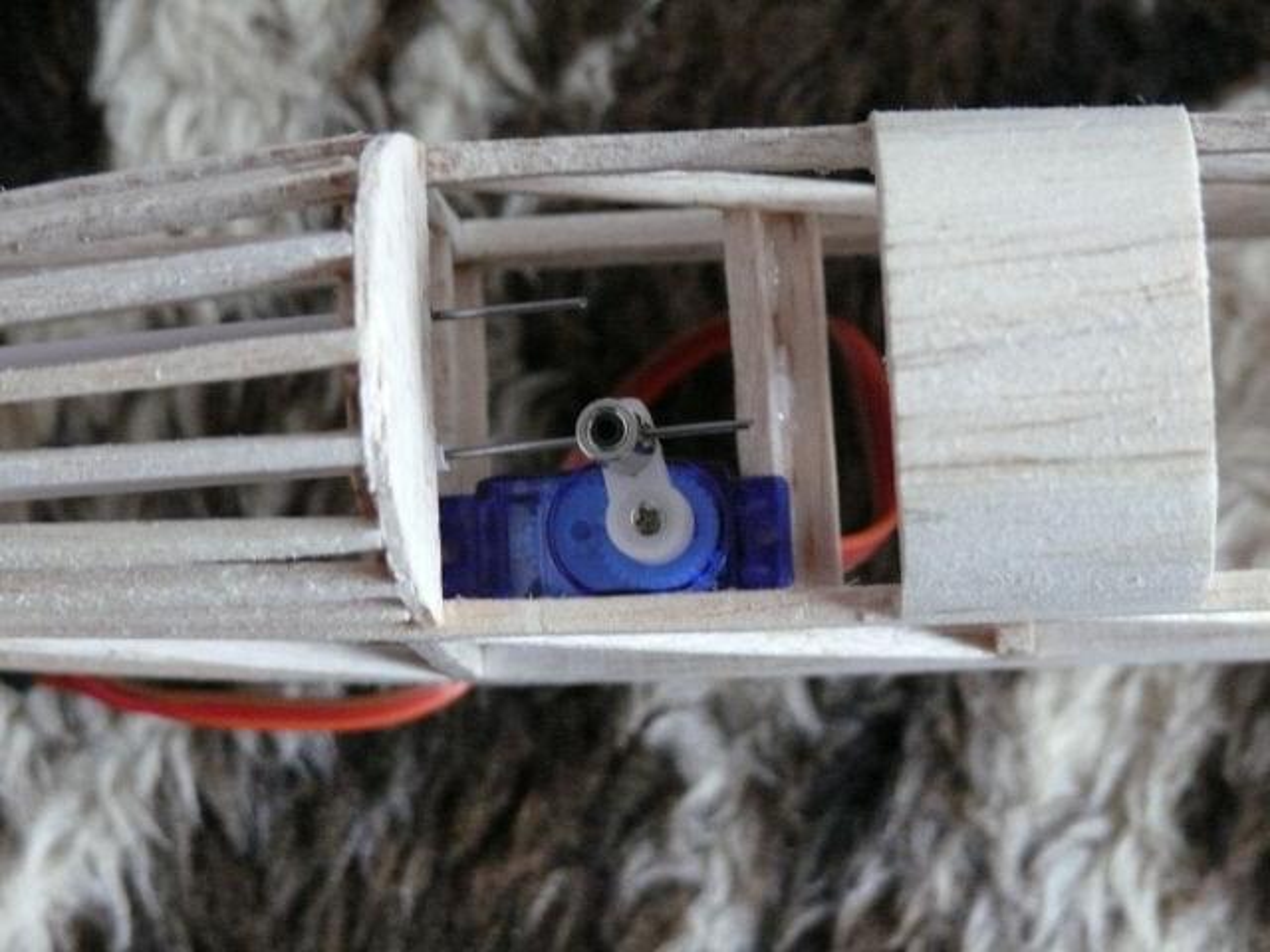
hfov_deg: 17.0
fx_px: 4256
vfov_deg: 12.8
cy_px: 476
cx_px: 635
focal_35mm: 116
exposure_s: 1/20
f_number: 3.6
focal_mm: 24.6
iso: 800
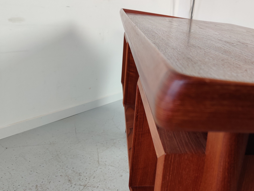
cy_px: 96
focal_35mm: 38
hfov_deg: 48.3
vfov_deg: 37.7
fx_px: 279
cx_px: 166
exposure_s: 1/100
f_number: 1.65
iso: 160
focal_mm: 4.75
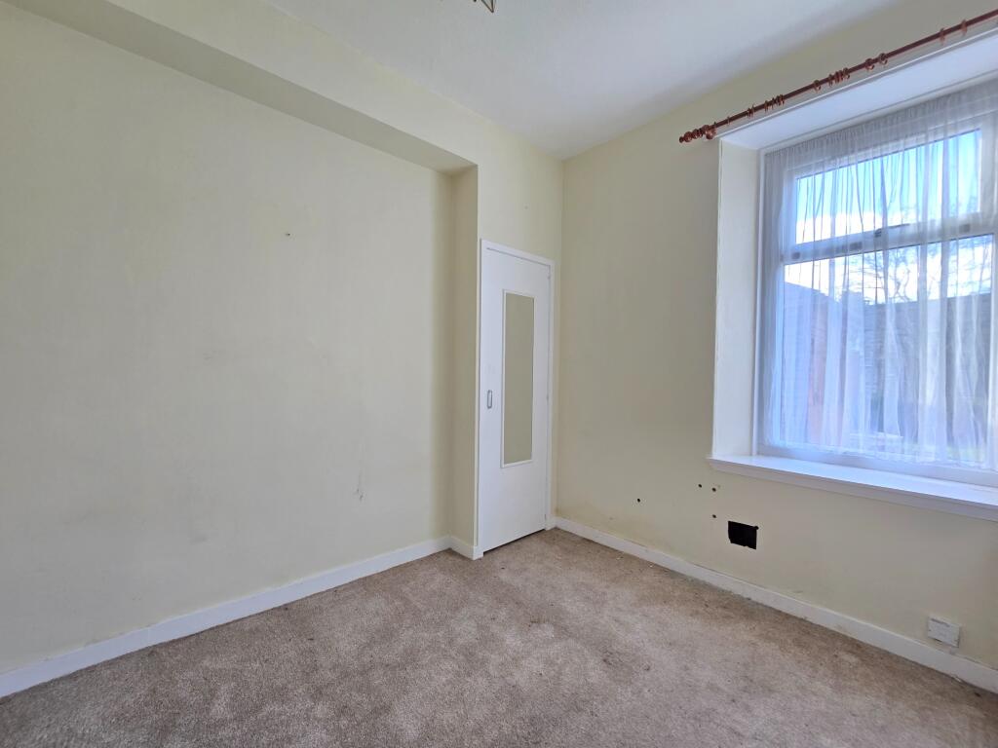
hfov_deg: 106.2
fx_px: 375
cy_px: 374
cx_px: 499
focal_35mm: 13
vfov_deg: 89.9
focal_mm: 2.2
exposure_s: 1/50
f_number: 2.2
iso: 160
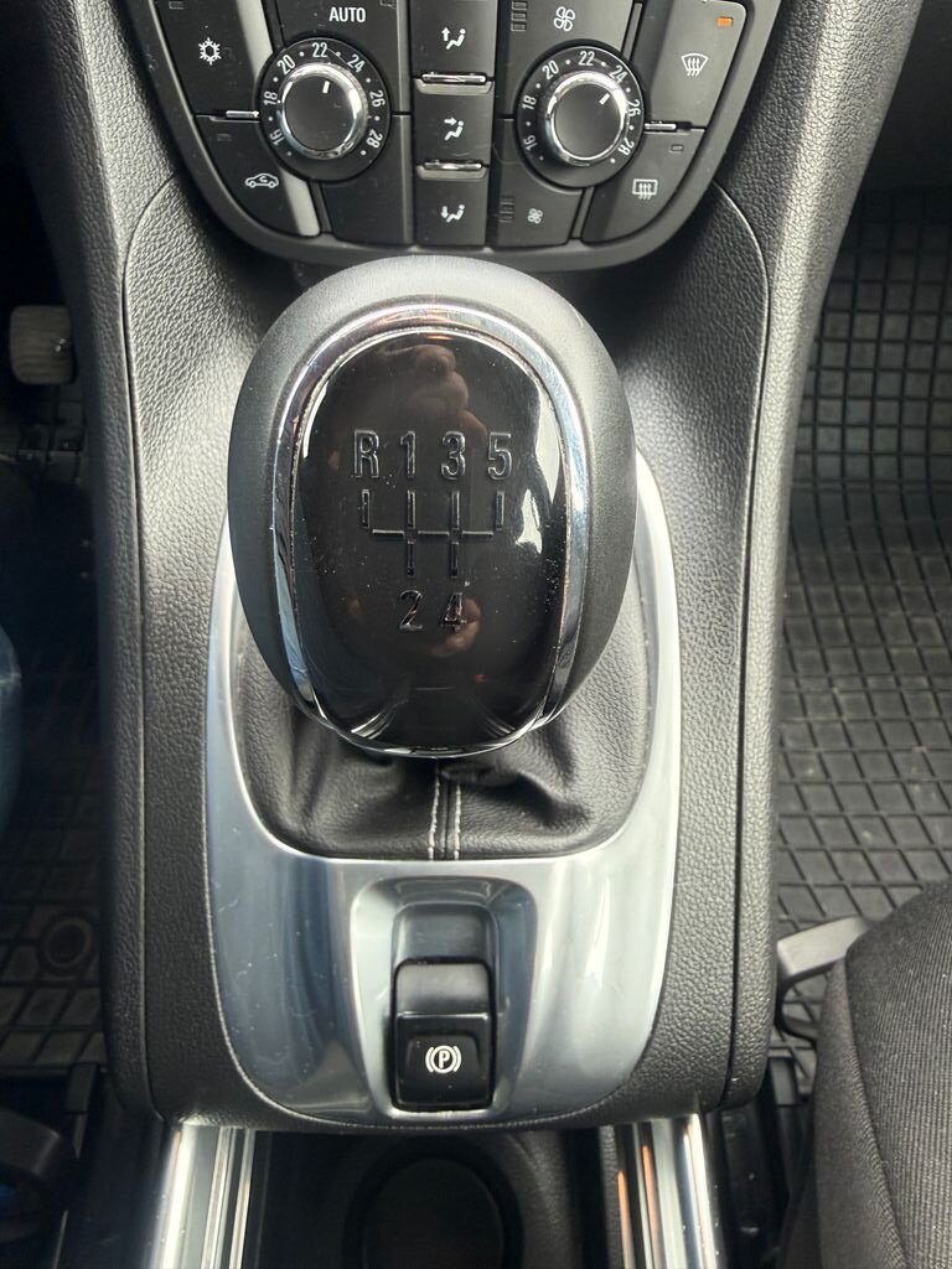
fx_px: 880
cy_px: 634
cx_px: 476
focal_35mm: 24
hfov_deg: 56.8
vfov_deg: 71.6
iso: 160
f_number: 2.2
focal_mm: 2.22
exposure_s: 1/99
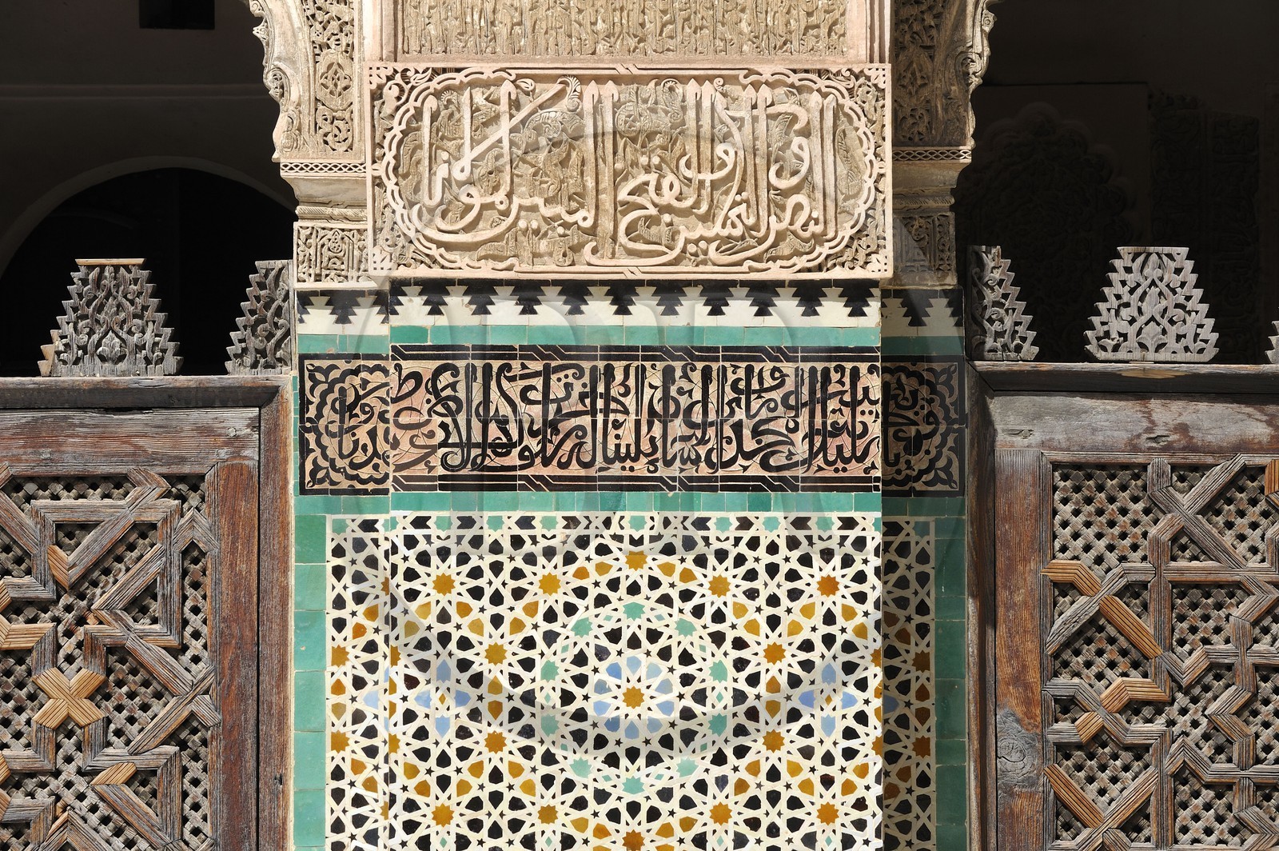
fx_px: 4615
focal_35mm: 130
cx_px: 640
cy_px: 426
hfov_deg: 15.8
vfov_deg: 10.5
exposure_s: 1/320
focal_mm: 130
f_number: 9
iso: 200
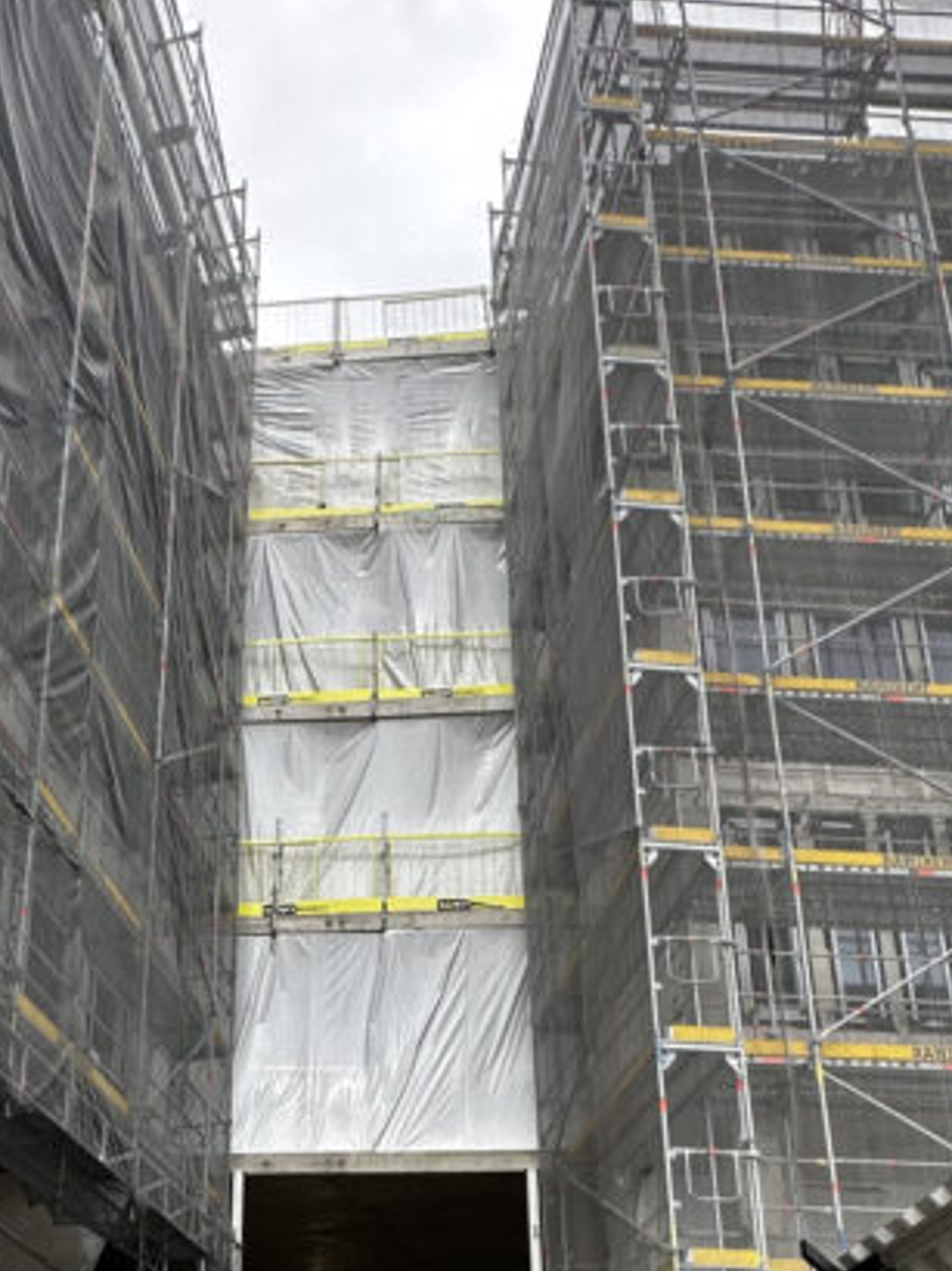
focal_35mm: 35
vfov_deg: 46.4
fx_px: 1285
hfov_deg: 39.9
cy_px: 1194
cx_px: 276
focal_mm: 2.22
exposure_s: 1/103
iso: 40
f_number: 2.2
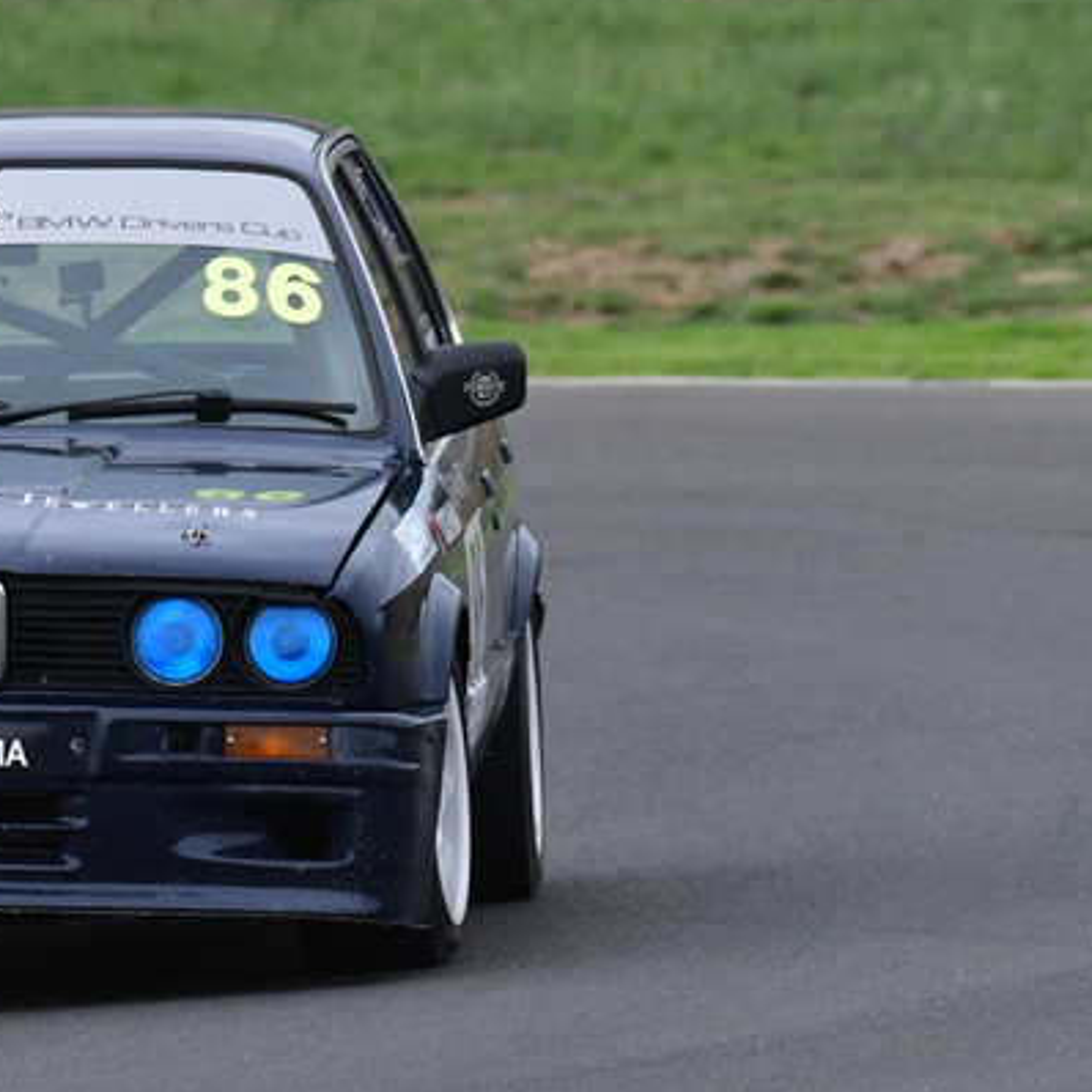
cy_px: 384
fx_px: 43899
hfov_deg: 1.4
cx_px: 3
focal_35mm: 1230
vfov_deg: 1.4
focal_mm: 480
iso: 2000
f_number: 9
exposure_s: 1/640
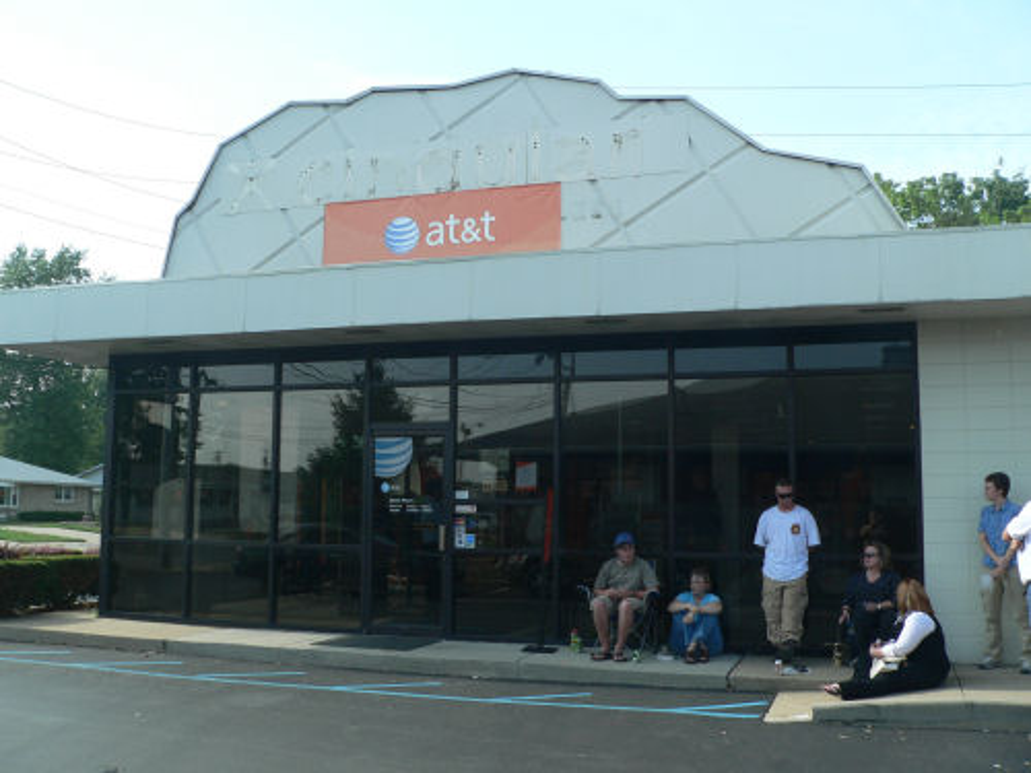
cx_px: 516
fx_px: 1072
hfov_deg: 51.4
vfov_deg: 39.7
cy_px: 386
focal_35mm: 36
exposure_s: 1/125
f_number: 4
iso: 80
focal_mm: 6
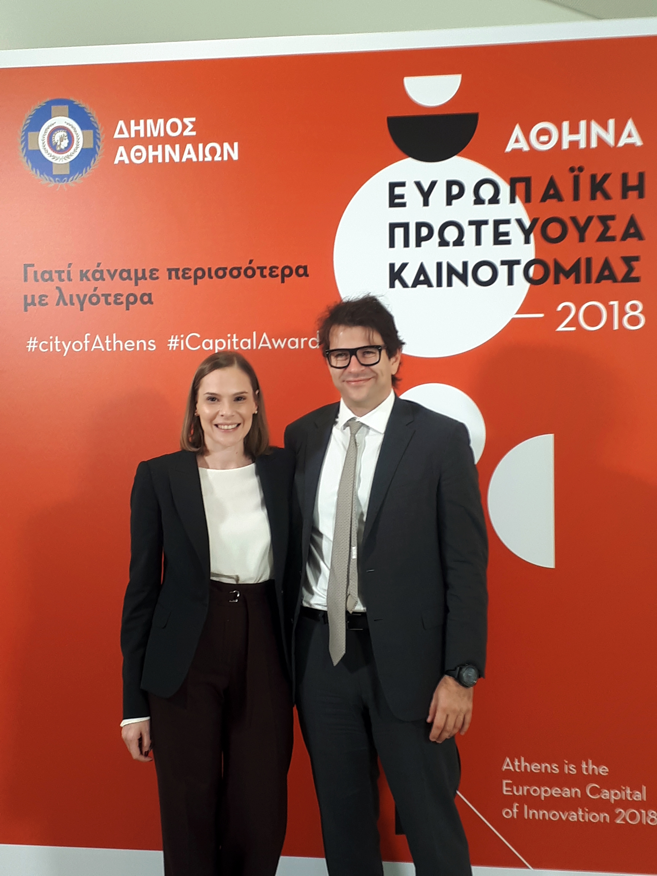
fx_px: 683
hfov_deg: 51.4
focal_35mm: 27
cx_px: 328
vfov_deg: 65.3
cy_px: 438
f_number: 1.9
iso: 40
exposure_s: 1/33
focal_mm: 3.6
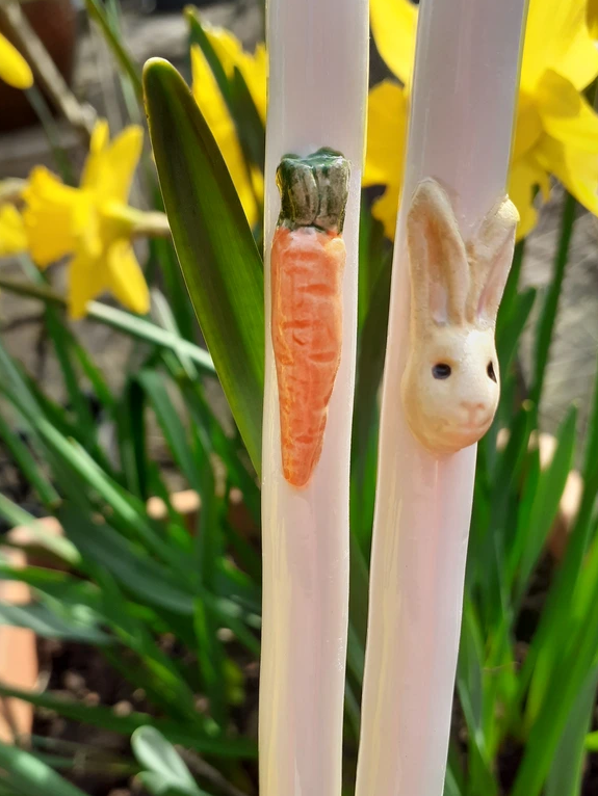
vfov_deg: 58.3
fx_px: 714
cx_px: 274
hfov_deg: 45.4
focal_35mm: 31
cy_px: 412
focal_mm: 3.6
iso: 40
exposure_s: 1/467
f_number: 1.9
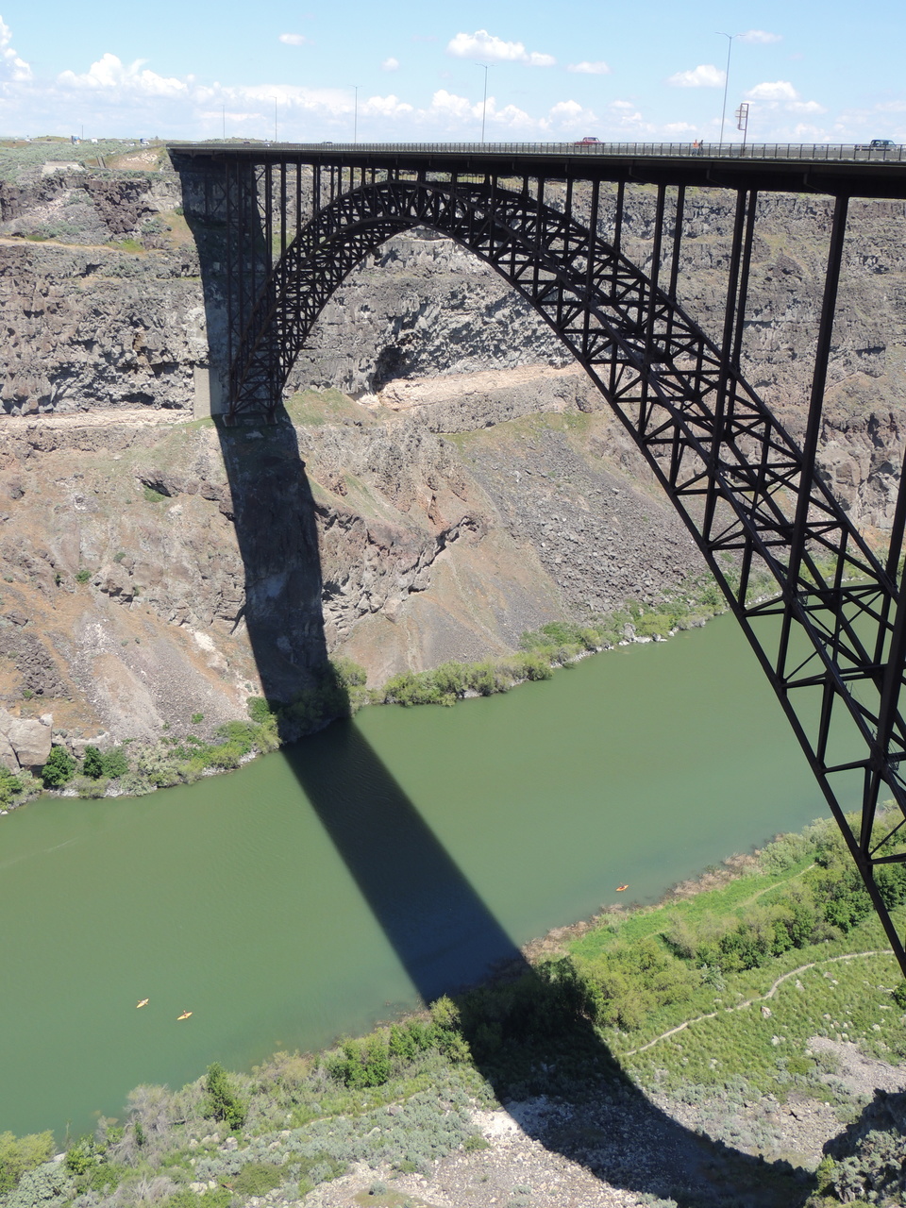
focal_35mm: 35
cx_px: 453
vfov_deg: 52.6
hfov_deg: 40.7
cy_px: 604
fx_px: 1221
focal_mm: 6.2
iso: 100
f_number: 3.3
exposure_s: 1/800
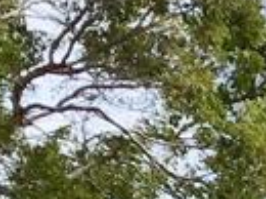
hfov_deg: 7.6
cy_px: 583
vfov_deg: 5.7
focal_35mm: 245
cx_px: 597
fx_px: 1879
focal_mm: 3.3
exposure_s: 1/1314
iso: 25
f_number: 2.4
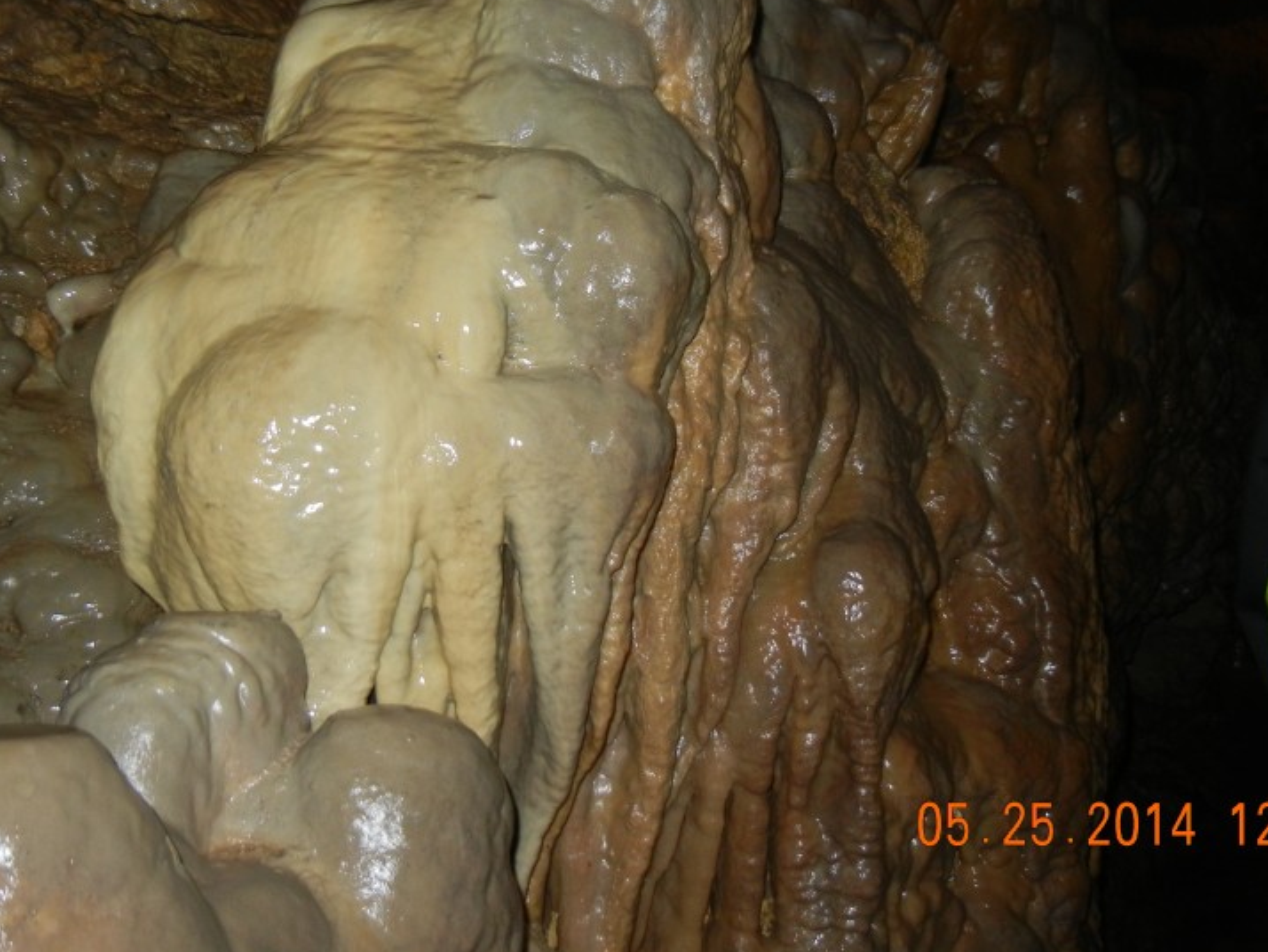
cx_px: 567
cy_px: 284
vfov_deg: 33.2
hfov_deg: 43.8
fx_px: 1576
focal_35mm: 43
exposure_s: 1/30
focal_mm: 5.4
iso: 200
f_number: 3.5
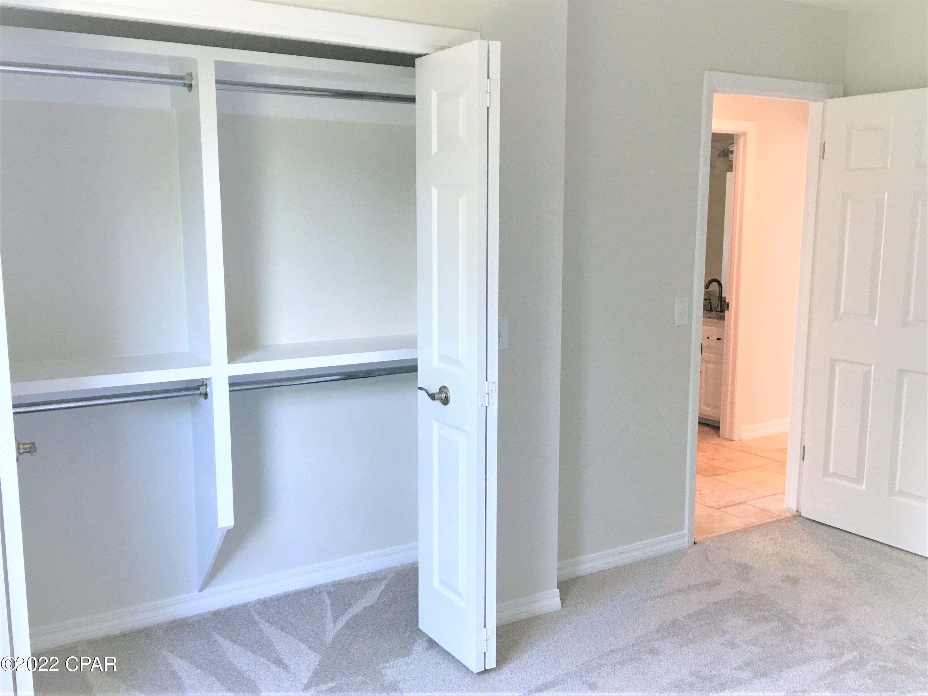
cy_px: 348
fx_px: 777
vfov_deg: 48.2
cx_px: 464
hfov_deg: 61.7
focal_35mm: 29
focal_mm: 4.15
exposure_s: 1/30
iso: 40
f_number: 2.2
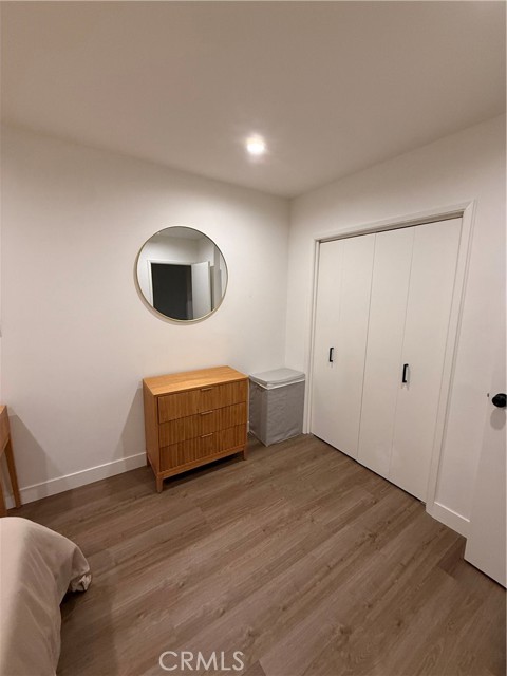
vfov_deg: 102.1
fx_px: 273
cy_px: 338
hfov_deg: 85.7
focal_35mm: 14
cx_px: 254
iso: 320
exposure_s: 1/60
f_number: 2.2
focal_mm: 2.22
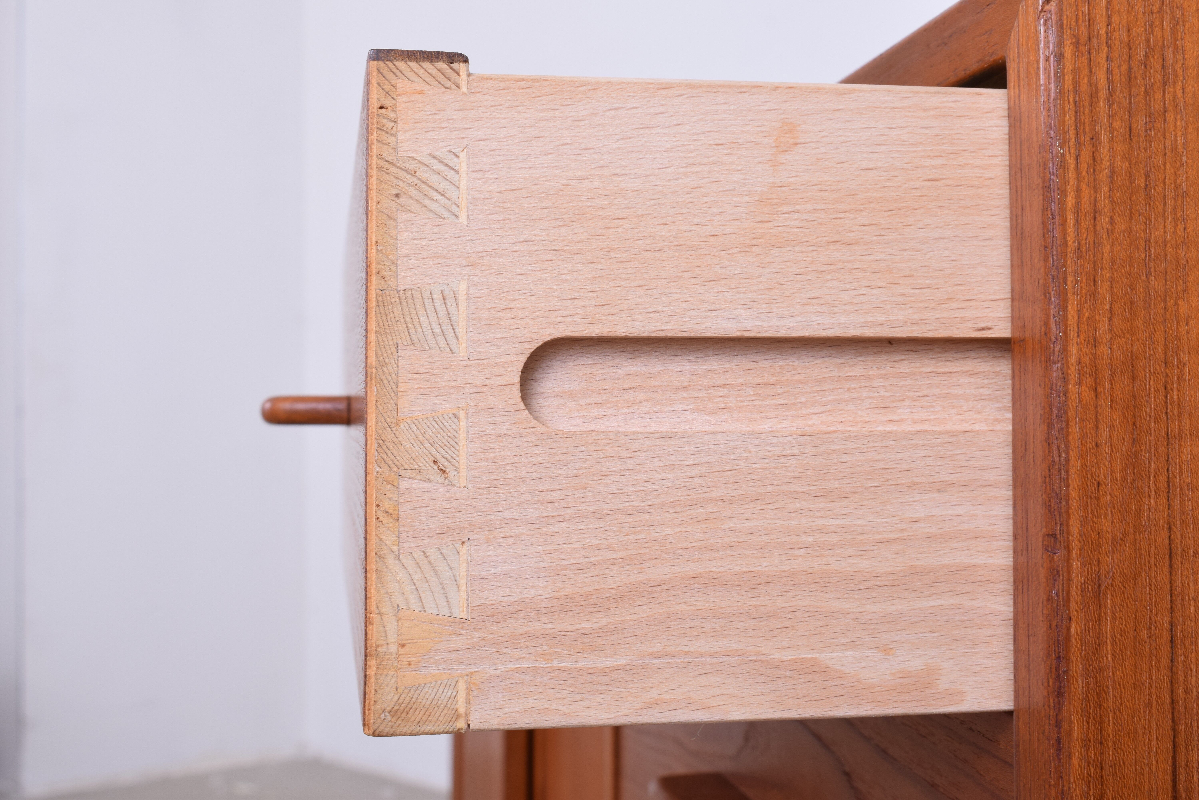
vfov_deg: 28.1
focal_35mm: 48
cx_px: 600
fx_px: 1599
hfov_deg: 41.1
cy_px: 400
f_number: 11
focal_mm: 32
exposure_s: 1/125
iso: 250
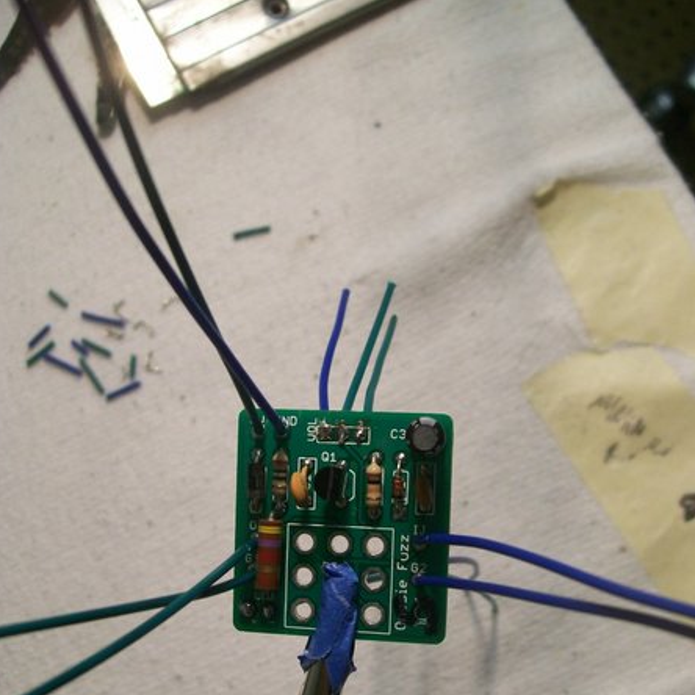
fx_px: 977
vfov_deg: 38.7
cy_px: 466
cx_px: 348
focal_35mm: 43
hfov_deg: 39.2
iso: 84
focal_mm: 6
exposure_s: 1/32
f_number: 2.7
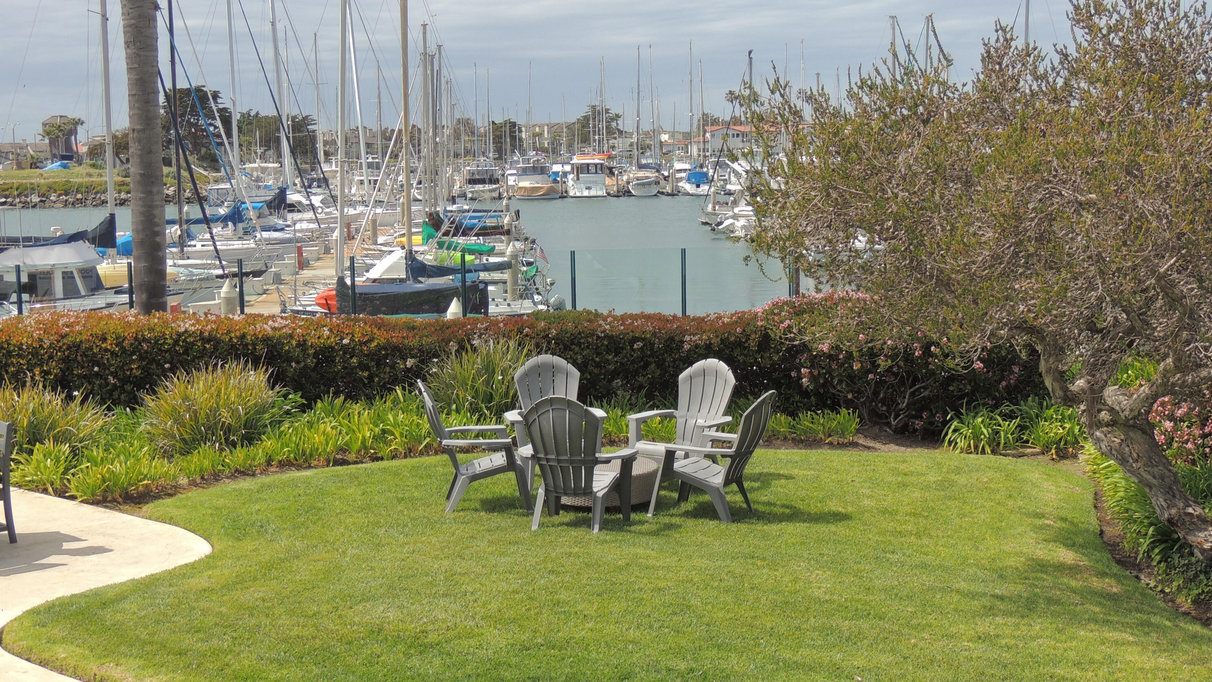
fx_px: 1671
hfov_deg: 39.9
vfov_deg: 23.1
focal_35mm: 52
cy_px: 364
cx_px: 614
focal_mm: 8.3
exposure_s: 1/1000
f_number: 3.5
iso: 100
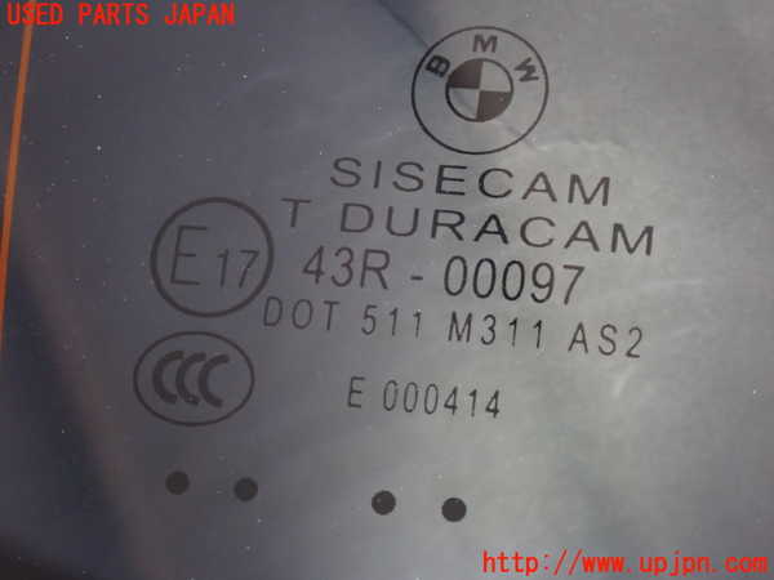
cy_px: 290
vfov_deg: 14.8
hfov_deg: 19.6
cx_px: 387
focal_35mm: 100
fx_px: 2236
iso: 800
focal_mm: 18
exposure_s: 1/60
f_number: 4.9
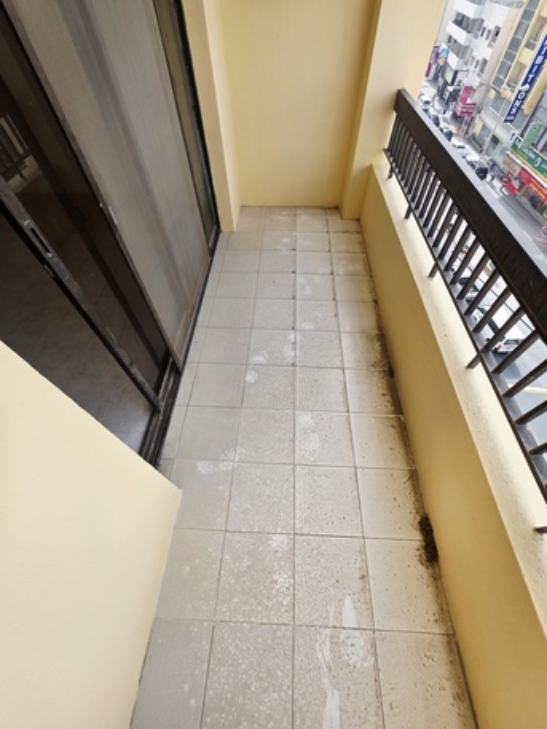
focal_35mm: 13
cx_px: 274
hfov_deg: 89.9
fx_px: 274
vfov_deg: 106.2
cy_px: 364
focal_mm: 2.2
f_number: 1.9
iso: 40
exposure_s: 1/667
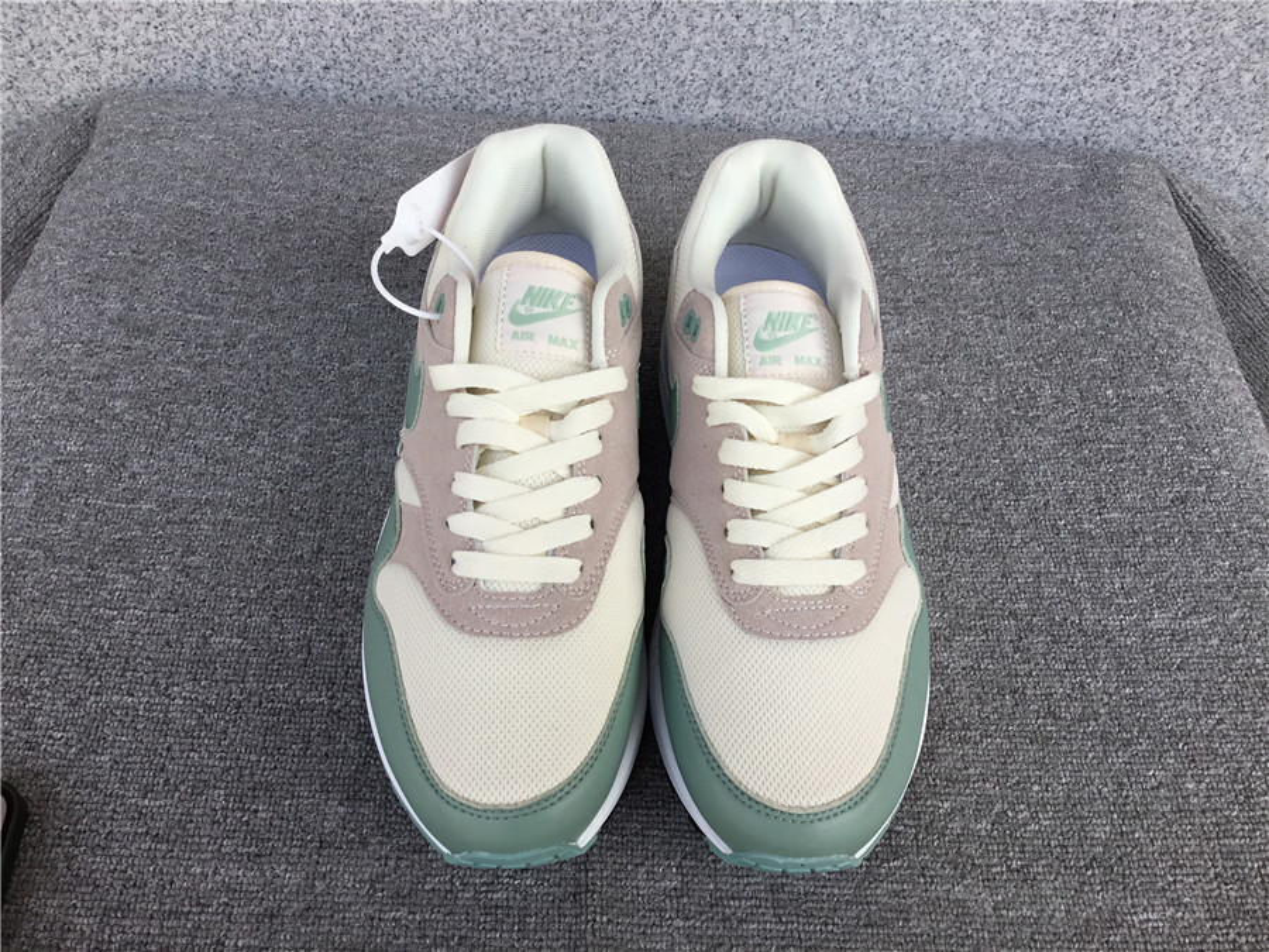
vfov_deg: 45.4
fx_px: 1136
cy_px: 476
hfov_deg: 58.4
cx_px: 634
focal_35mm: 31
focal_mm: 3.3
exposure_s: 1/384
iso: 25
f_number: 2.4
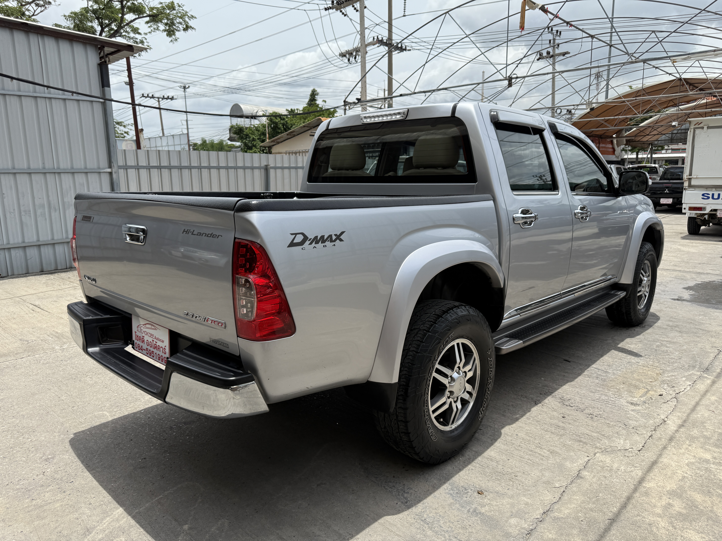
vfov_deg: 56.8
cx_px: 361
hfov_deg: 71.6
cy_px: 270
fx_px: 501
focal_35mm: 24
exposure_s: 1/4167
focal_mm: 6.76
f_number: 1.78
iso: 80
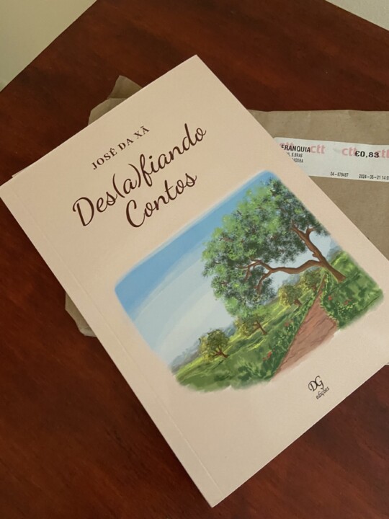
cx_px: 194
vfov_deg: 67.3
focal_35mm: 26
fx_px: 390
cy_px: 260
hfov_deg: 53.1
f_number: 1.8
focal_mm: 4.25
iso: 640
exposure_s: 1/30
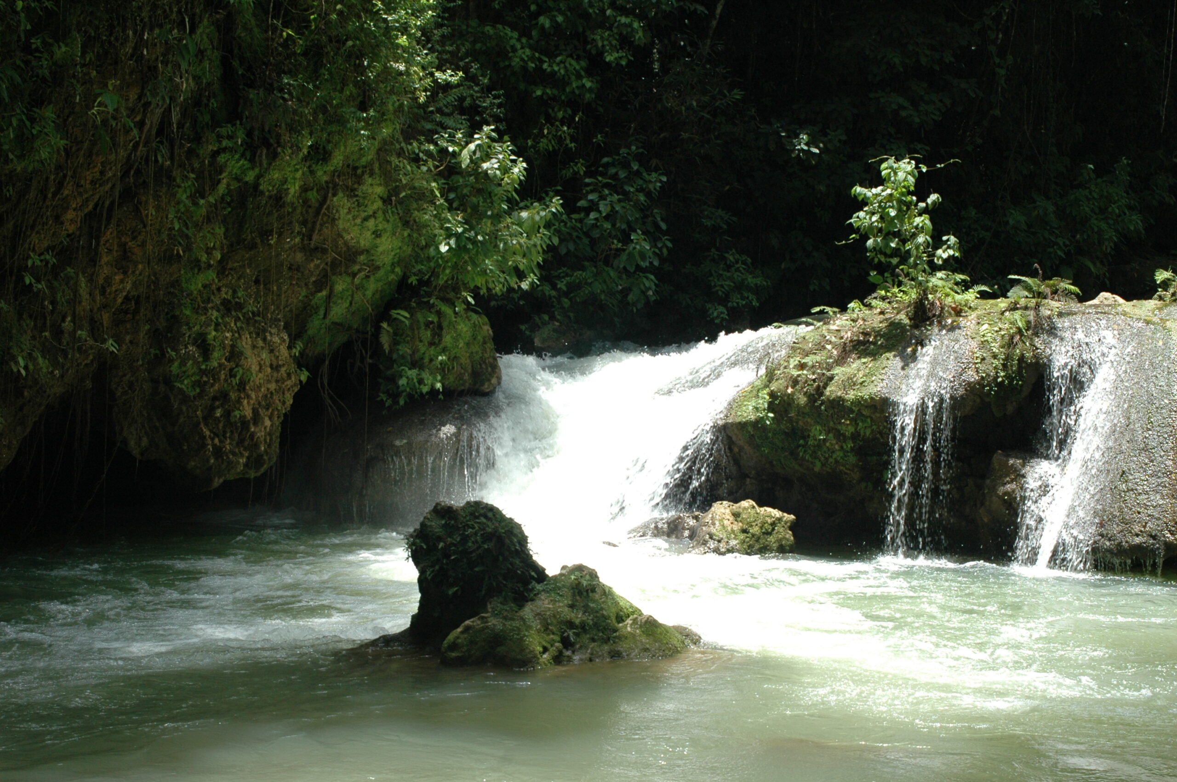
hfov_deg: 37.9
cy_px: 391
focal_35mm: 52
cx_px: 588
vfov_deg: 25.7
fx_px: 1715
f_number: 7.1
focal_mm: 35
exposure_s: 1/200
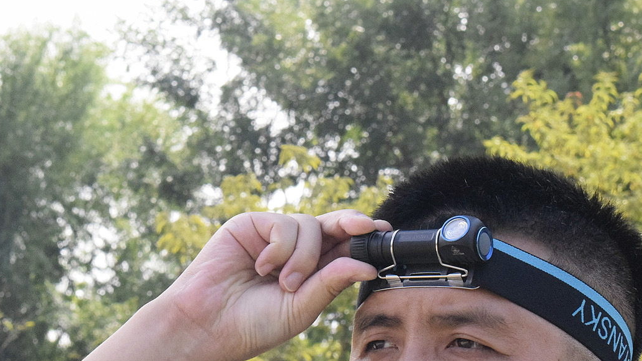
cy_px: 266
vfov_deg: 7.3
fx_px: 2843
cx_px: 279
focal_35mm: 167
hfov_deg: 12.9
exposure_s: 1/800
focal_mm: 55
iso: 3200
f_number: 14
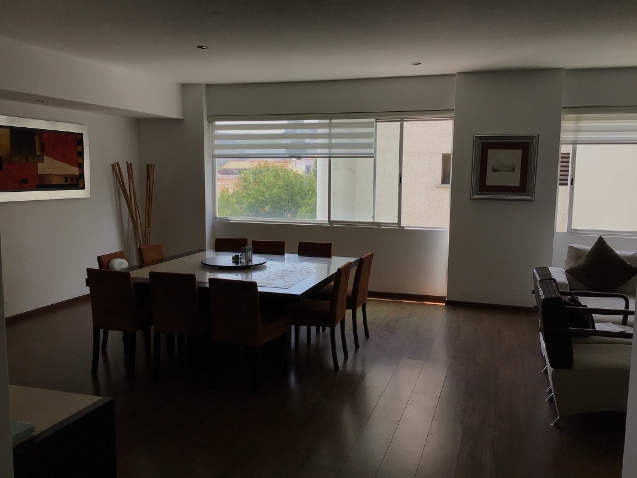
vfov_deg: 45.5
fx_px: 571
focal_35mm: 31
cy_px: 239
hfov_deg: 58.3
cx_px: 318
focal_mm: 3.3
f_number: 2.4
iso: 25
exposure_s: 1/265
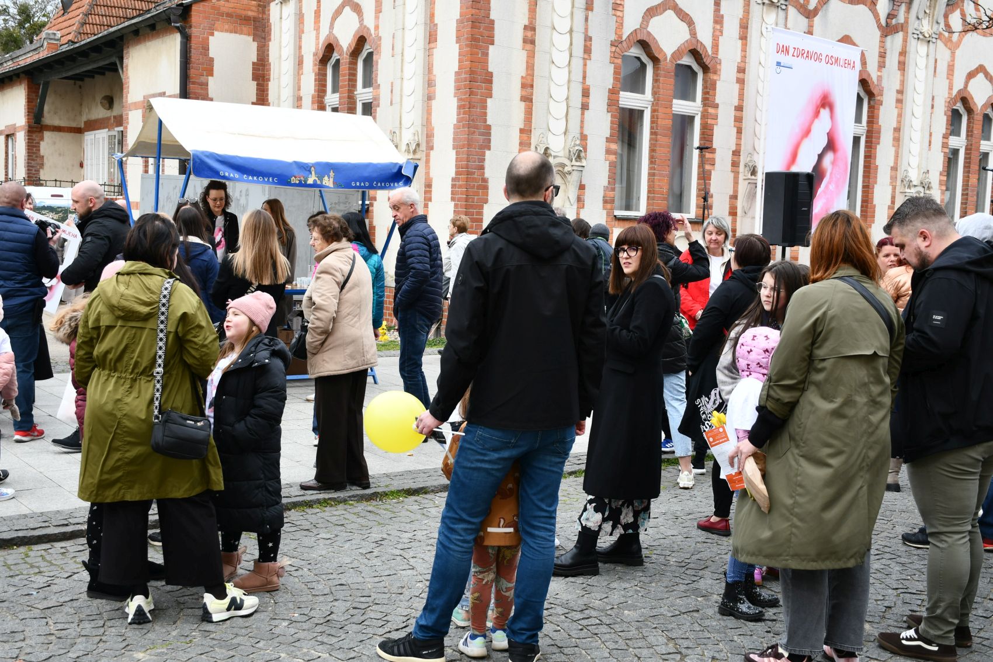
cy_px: 331
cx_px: 496
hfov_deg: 48.5
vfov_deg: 33.4
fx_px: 1103
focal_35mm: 40
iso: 200
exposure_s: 1/250
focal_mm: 27
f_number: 6.3
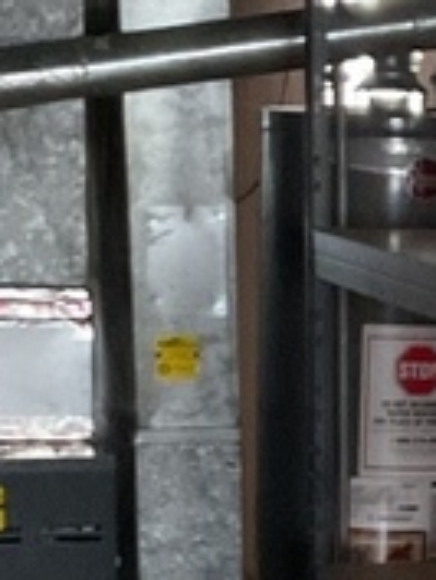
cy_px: 803
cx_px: 525
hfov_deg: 8.3
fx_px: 2969
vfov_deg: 10.8
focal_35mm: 177
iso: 400
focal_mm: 3
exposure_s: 1/30
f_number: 1.8
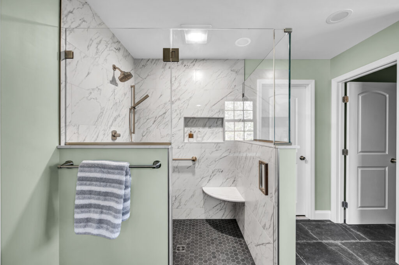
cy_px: 132
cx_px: 200
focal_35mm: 14
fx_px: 155
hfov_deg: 104.3
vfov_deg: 81.1
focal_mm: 14
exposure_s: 1/13
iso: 320
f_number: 7.1
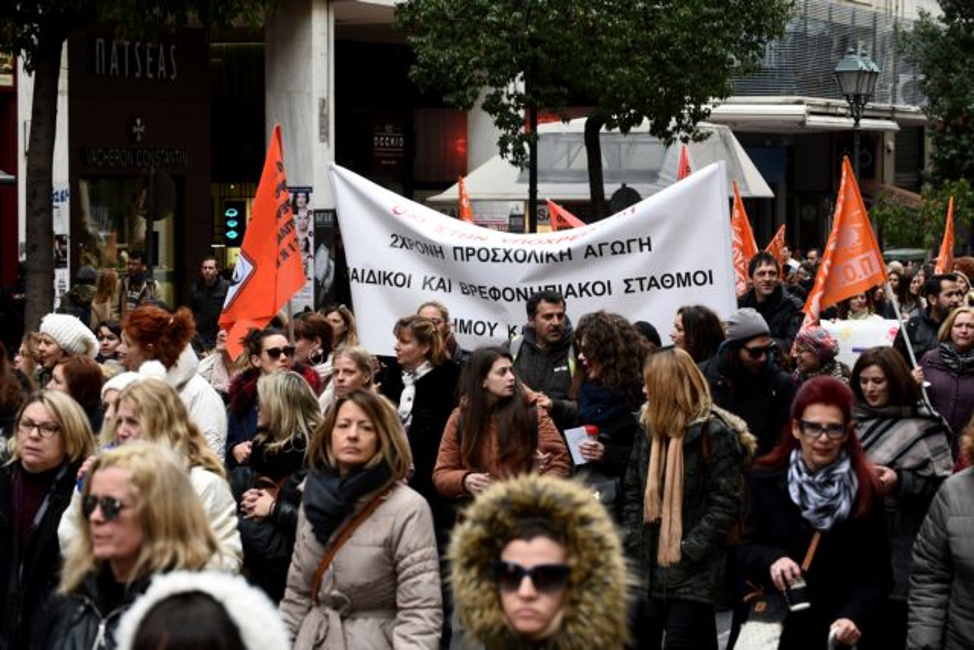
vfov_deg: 13.0
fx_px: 2841
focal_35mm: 105
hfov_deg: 19.5
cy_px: 325
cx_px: 487
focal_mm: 105
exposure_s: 1/250
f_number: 8
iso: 400
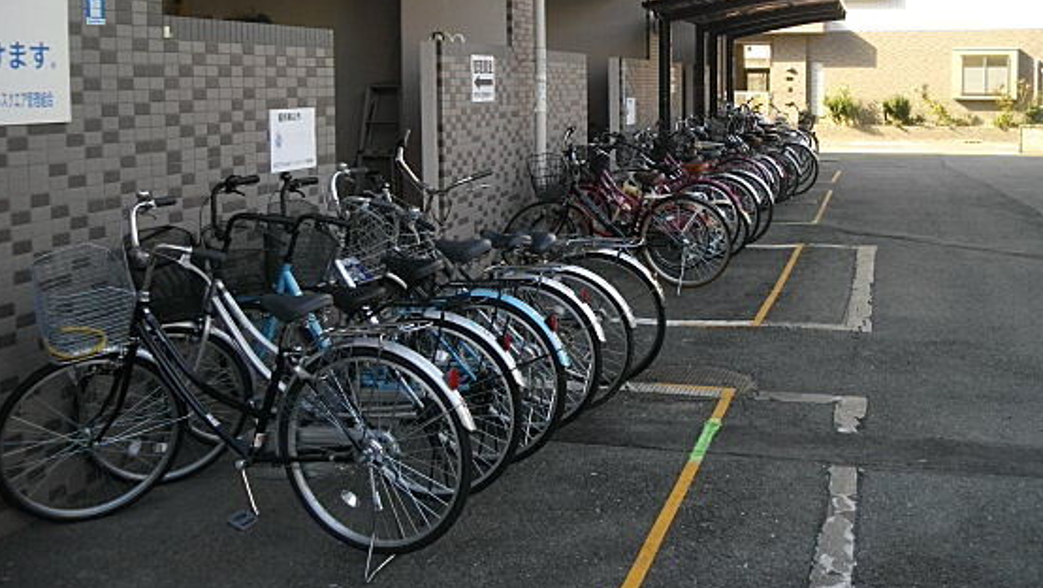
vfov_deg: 30.3
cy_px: 205
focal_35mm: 39
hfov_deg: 51.4
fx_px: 1079
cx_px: 591
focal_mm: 5.7
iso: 100
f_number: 2.9
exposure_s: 1/200
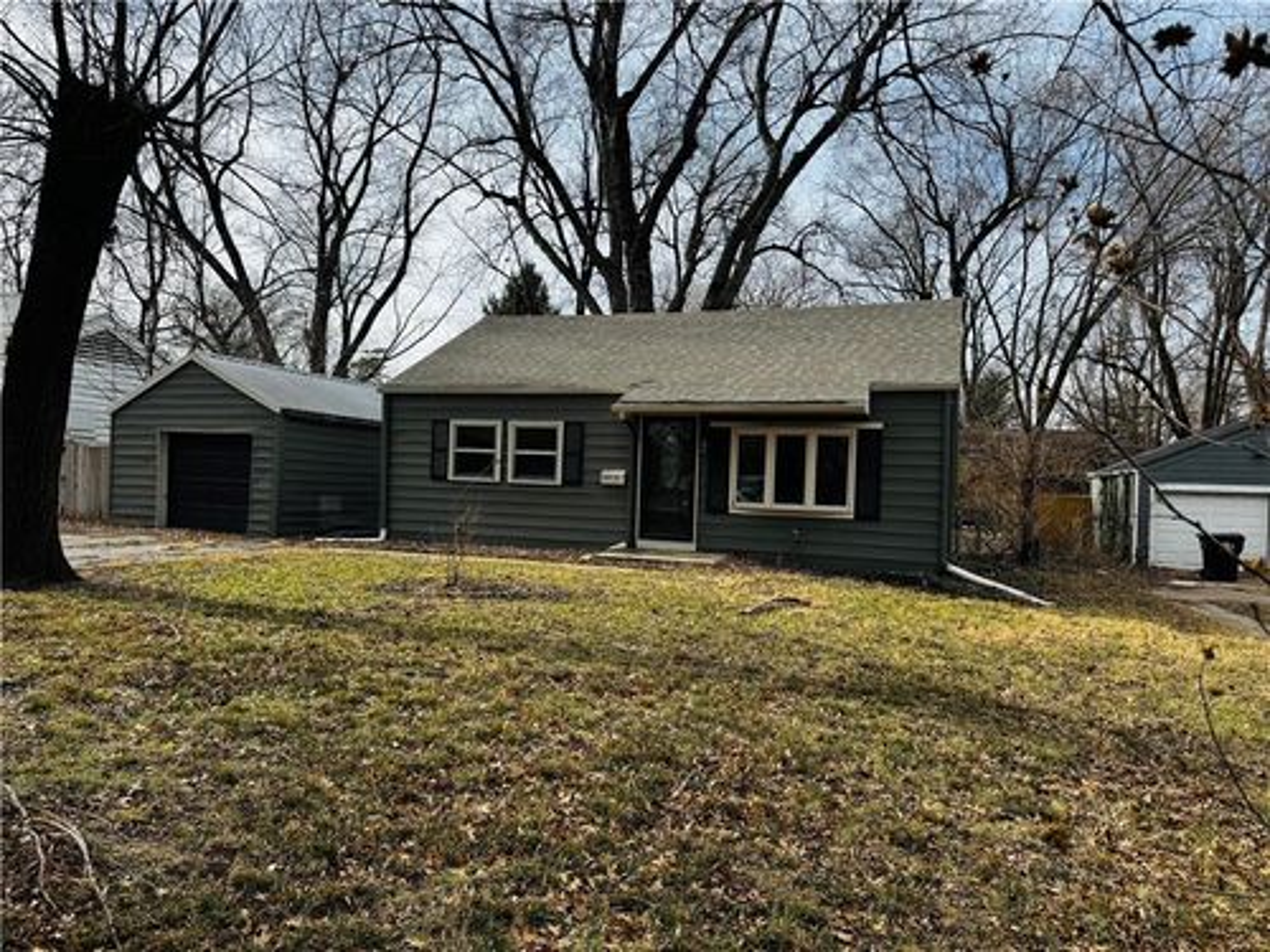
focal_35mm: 24
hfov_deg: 71.6
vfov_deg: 56.8
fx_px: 881
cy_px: 476
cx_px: 635
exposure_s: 1/1869
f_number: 1.78
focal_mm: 6.76
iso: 80
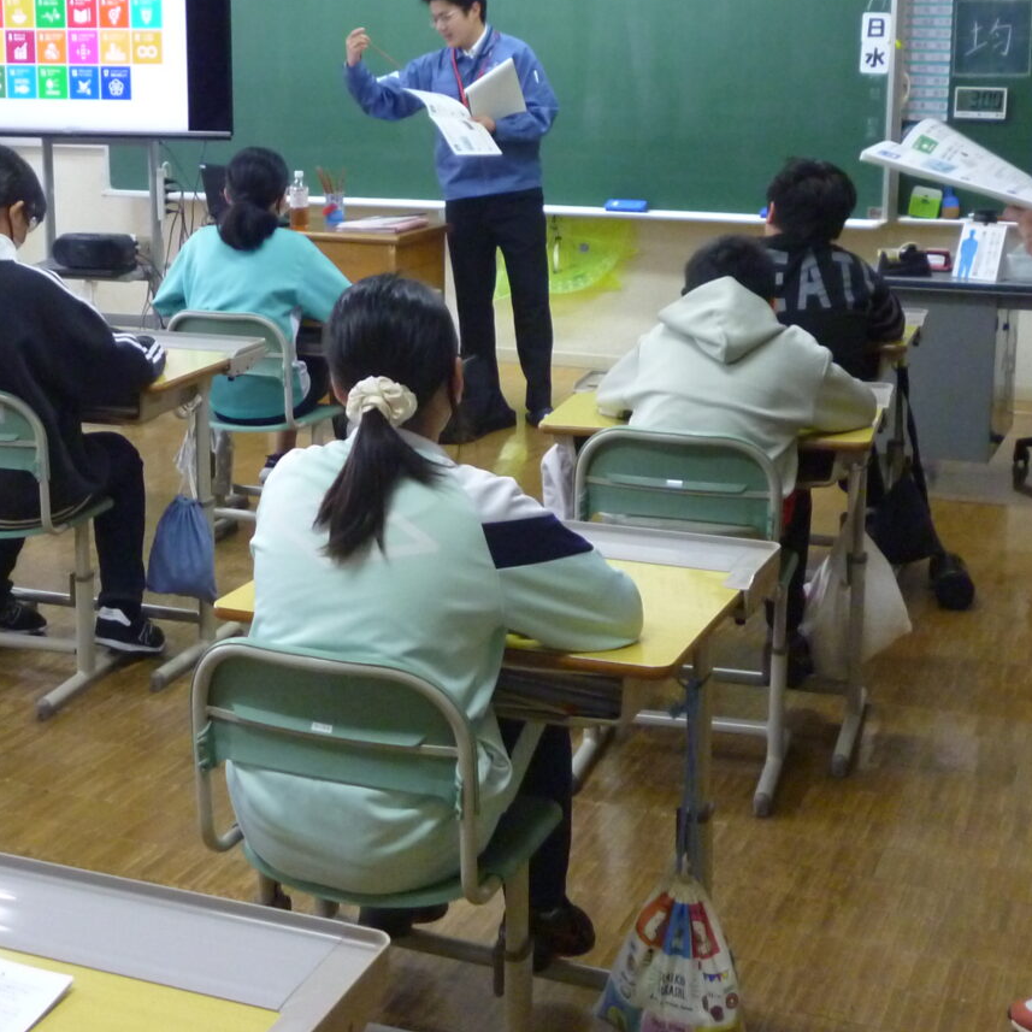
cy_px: 361
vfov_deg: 32.6
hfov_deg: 32.6
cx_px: 385
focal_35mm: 52
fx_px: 1754
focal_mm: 5
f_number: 3.1
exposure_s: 1/25
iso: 400
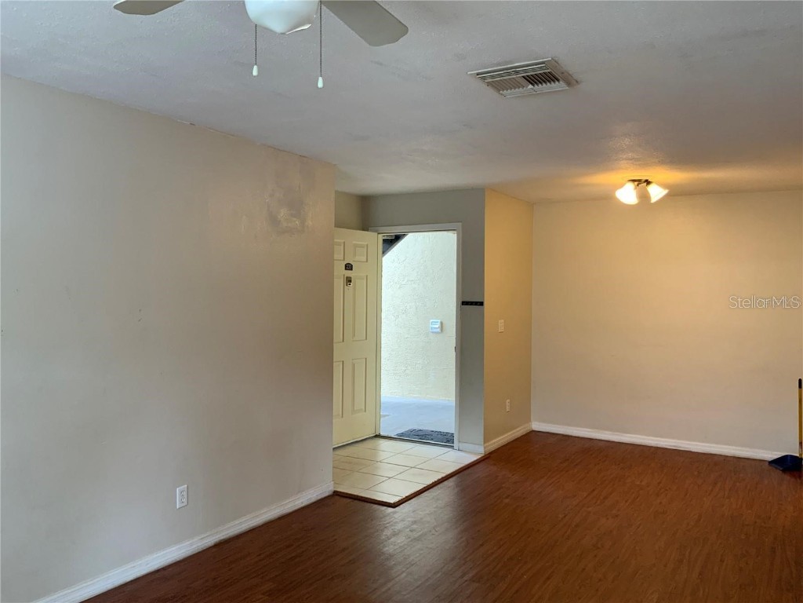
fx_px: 673
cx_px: 402
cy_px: 302
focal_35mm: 29
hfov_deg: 61.7
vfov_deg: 48.2
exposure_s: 1/60
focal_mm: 3
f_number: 1.8
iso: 64
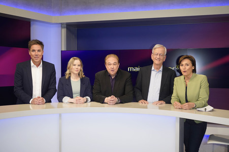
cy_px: 76
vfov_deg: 34.2
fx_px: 248
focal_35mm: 39
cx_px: 114
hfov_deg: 49.6
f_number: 5.6
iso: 2000
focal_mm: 39
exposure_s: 1/160
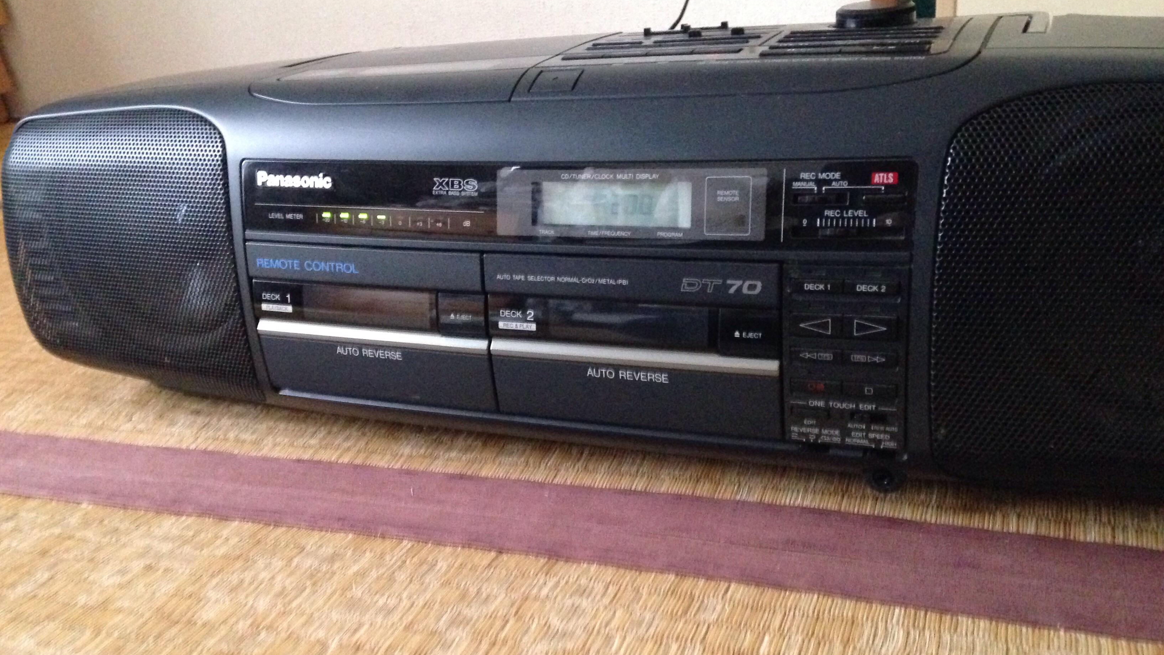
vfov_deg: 32.8
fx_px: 1111
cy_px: 346
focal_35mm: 36
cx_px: 582
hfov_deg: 55.3
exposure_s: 1/15
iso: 800
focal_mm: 4.12
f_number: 2.4
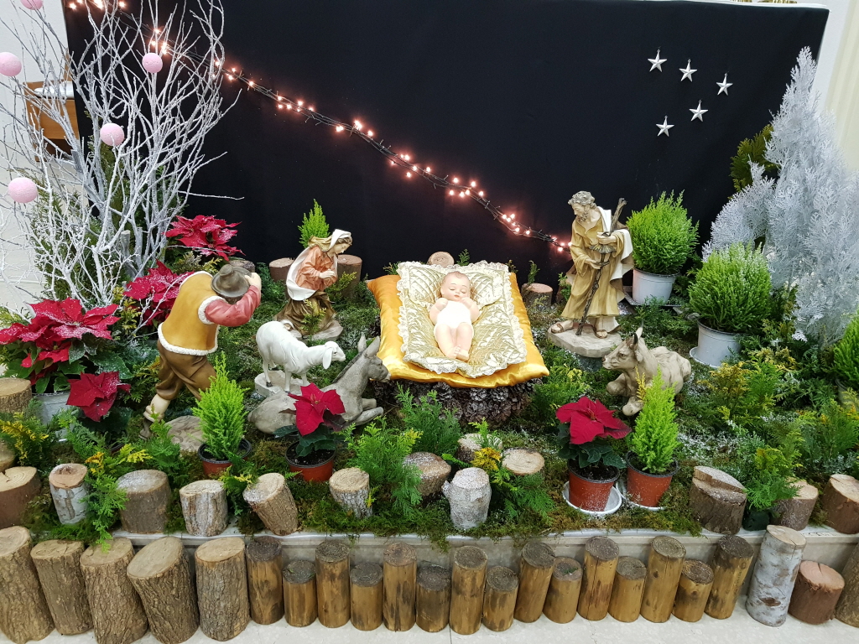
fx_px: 645
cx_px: 430
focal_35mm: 26
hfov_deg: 67.3
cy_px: 322
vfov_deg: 53.1
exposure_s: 1/30
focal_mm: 4.2
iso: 200
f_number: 1.7
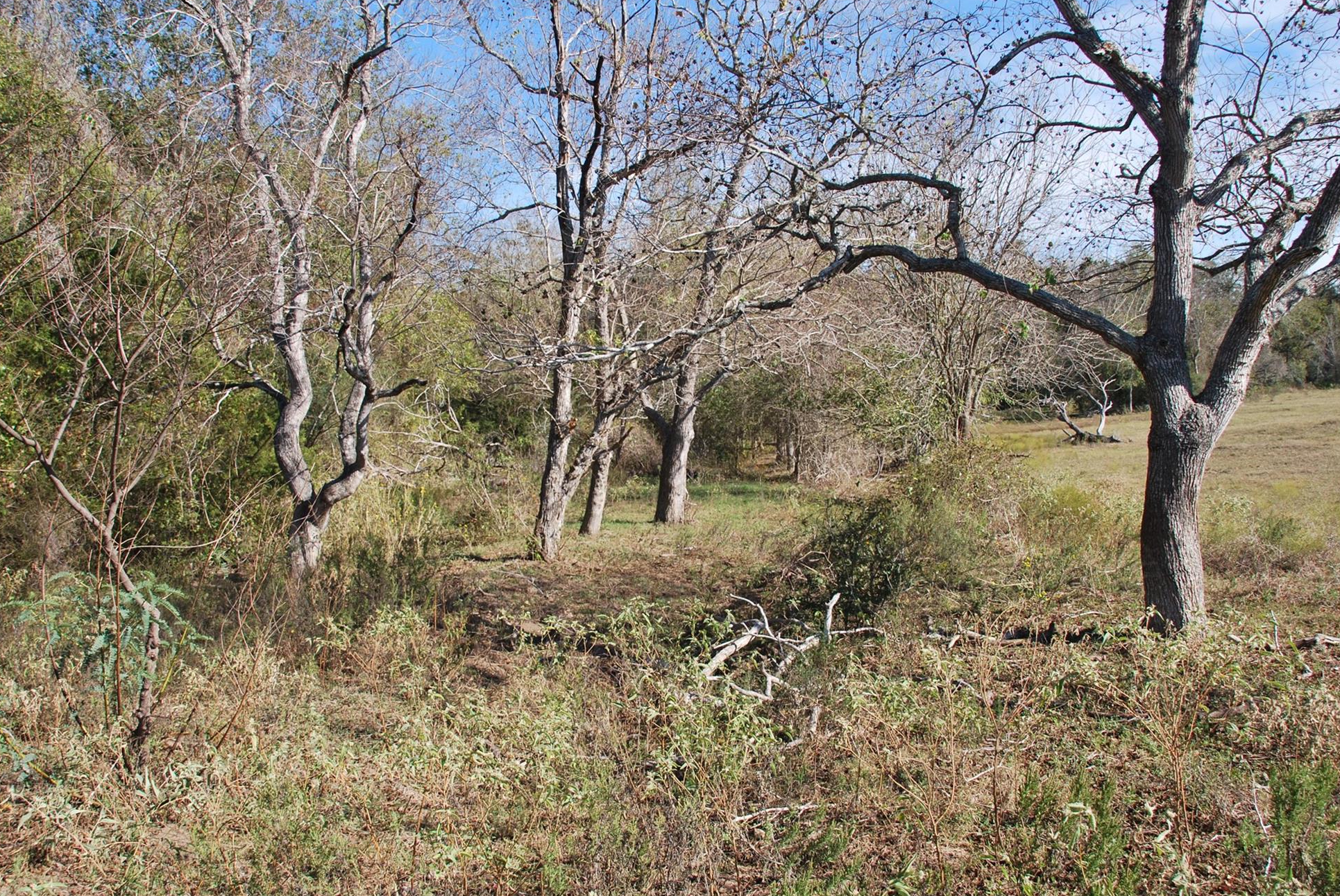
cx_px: 647
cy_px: 454
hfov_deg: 54.4
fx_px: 1304
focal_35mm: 35
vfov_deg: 37.9
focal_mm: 22
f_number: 7.1
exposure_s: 1/200
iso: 100
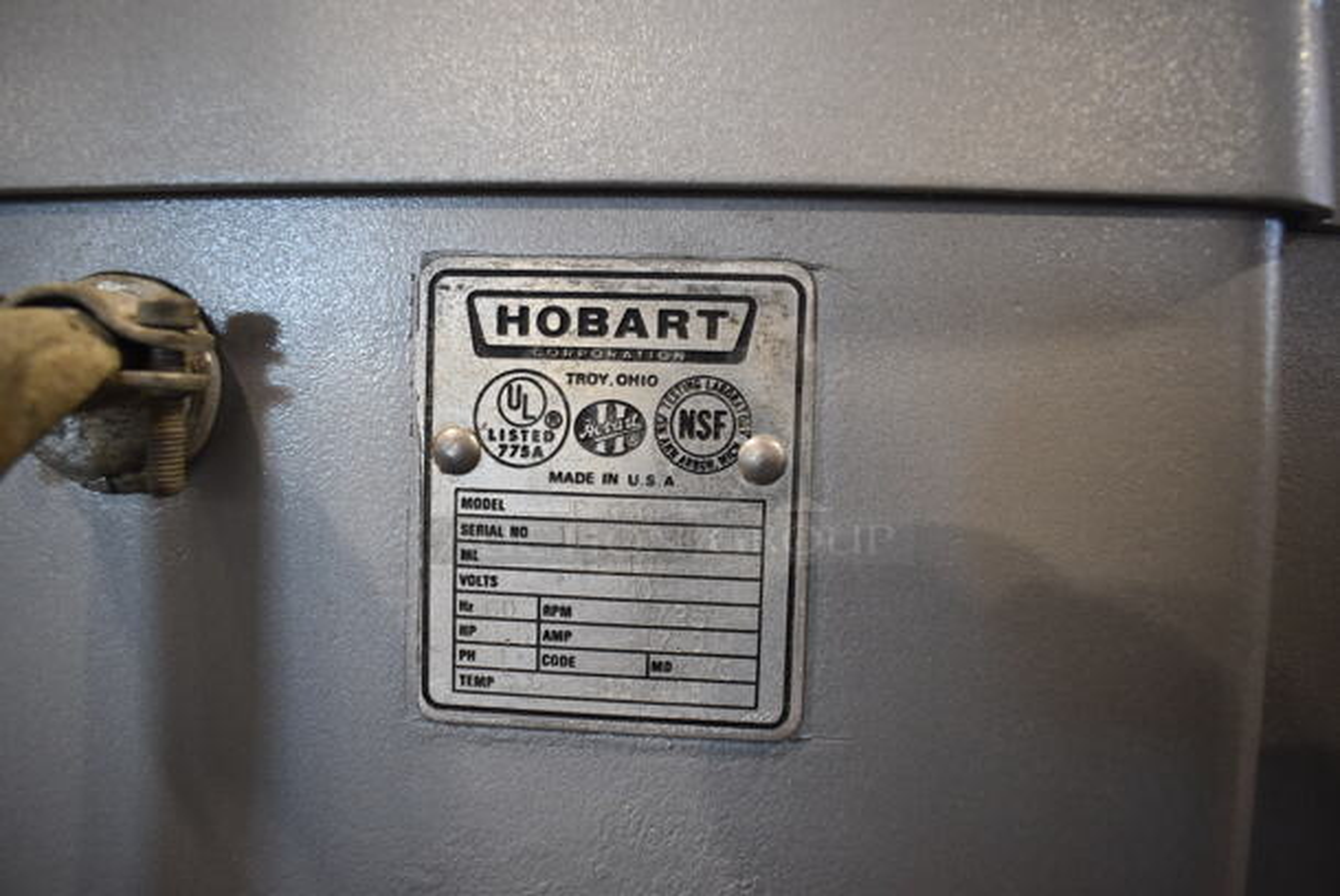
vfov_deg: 48.0
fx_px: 1006
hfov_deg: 67.3
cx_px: 670
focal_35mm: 27
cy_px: 448
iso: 800
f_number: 4.5
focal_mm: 18
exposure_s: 1/60
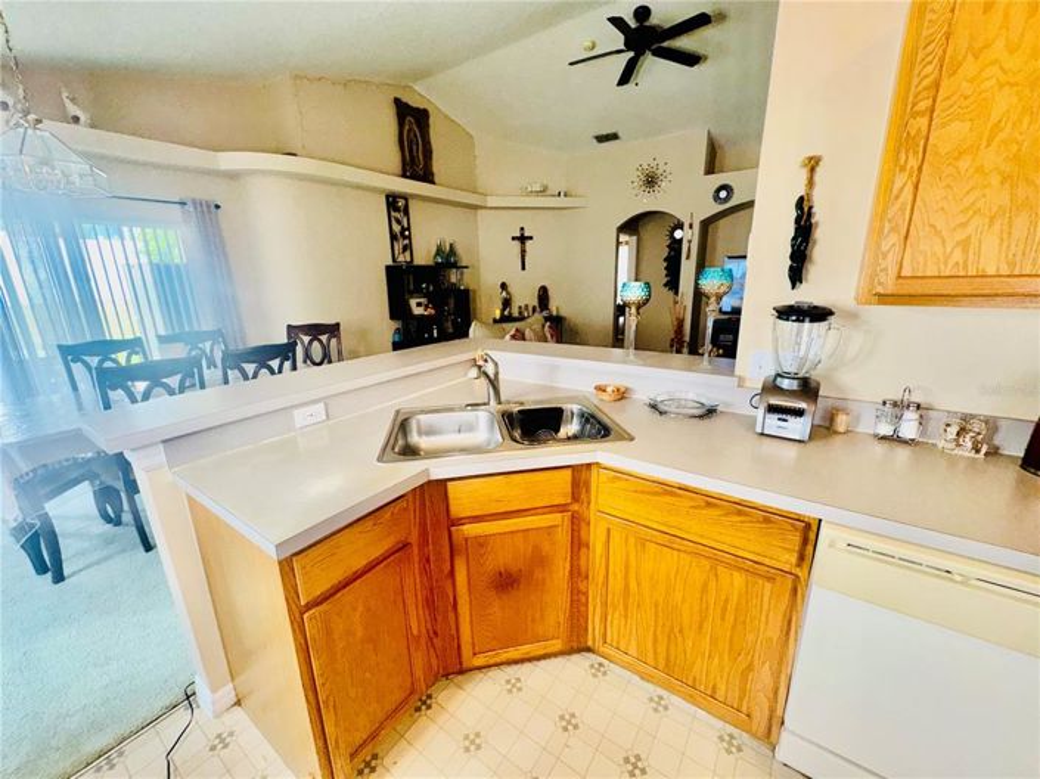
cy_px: 390
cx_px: 520
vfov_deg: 85.6
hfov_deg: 102.1
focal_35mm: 14
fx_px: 420
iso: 80
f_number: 2.2
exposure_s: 1/63
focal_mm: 2.22
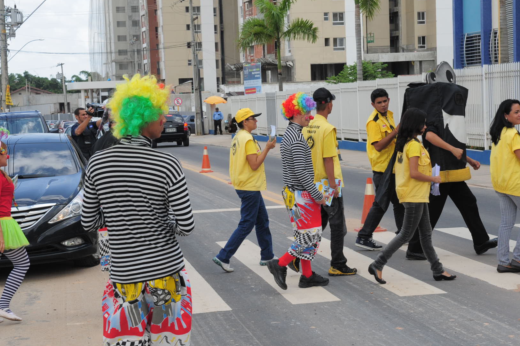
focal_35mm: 72
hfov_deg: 28.1
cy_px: 164
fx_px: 1039
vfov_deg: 18.9
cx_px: 248
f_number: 11
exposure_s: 1/500
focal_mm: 55
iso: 800
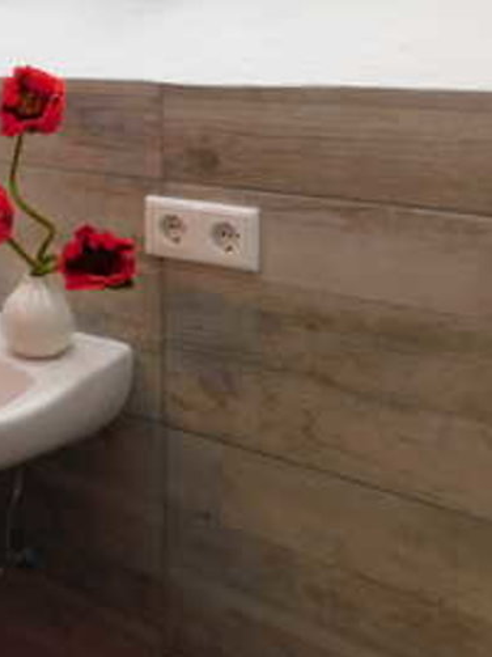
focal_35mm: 55
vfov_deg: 33.5
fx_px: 1043
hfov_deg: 21.4
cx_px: -288
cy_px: 97
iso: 125
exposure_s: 1/40
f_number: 3
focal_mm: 4
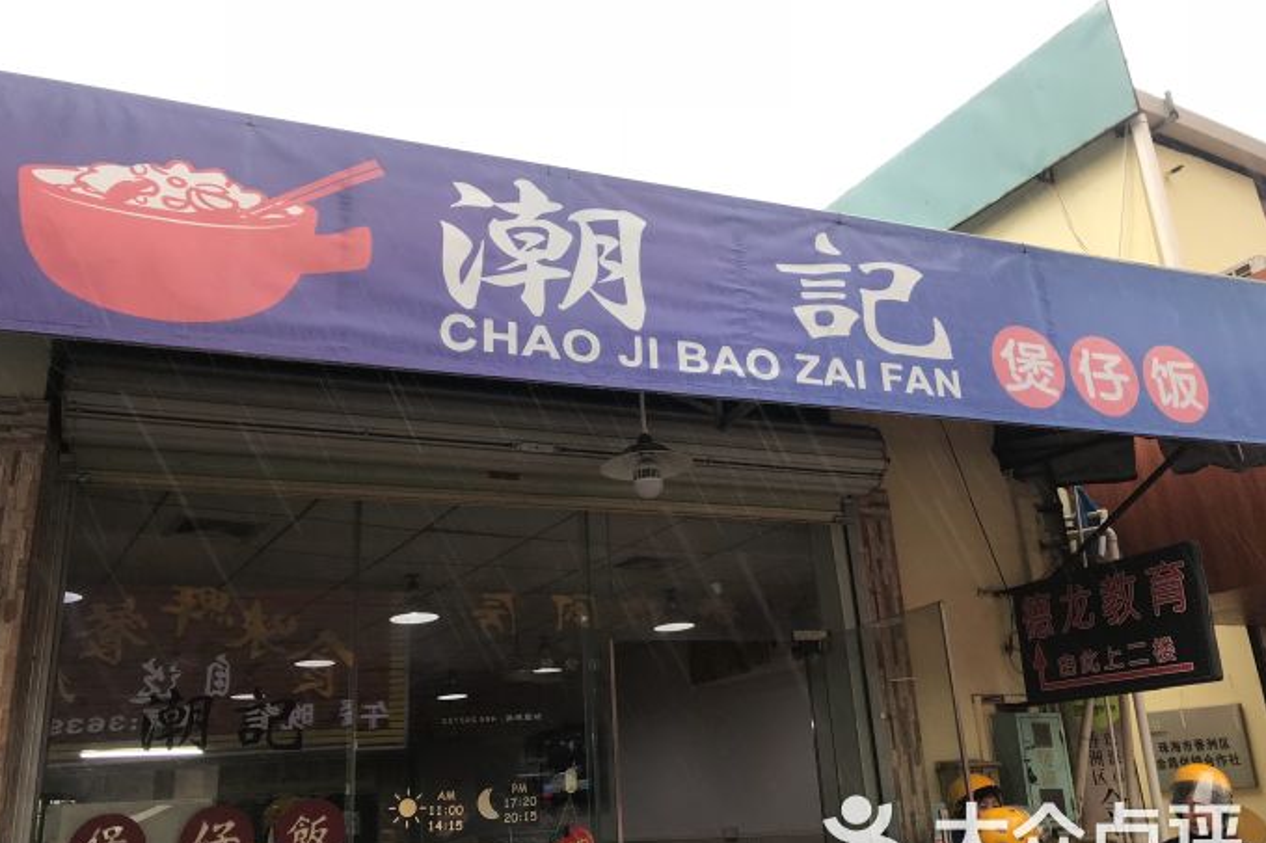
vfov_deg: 43.6
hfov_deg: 61.9
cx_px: 639
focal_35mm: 30
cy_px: 448
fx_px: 1055
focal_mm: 3.99
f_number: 1.8
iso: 25
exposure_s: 1/100
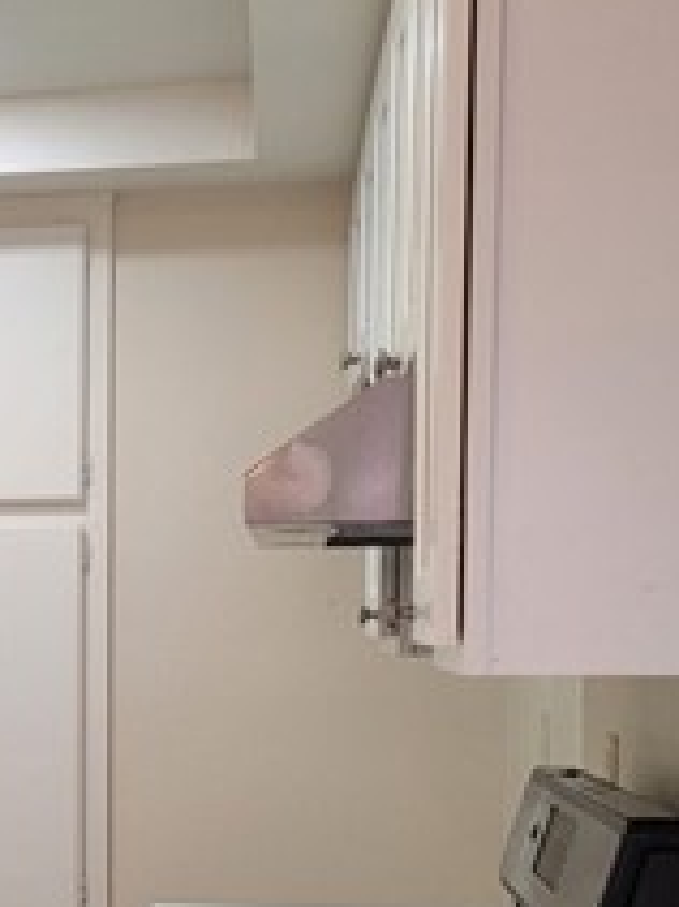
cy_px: 800
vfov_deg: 24.1
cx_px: -258
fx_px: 2068
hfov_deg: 17.3
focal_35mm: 79
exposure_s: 1/120
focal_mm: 5.4
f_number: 1.8
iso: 200
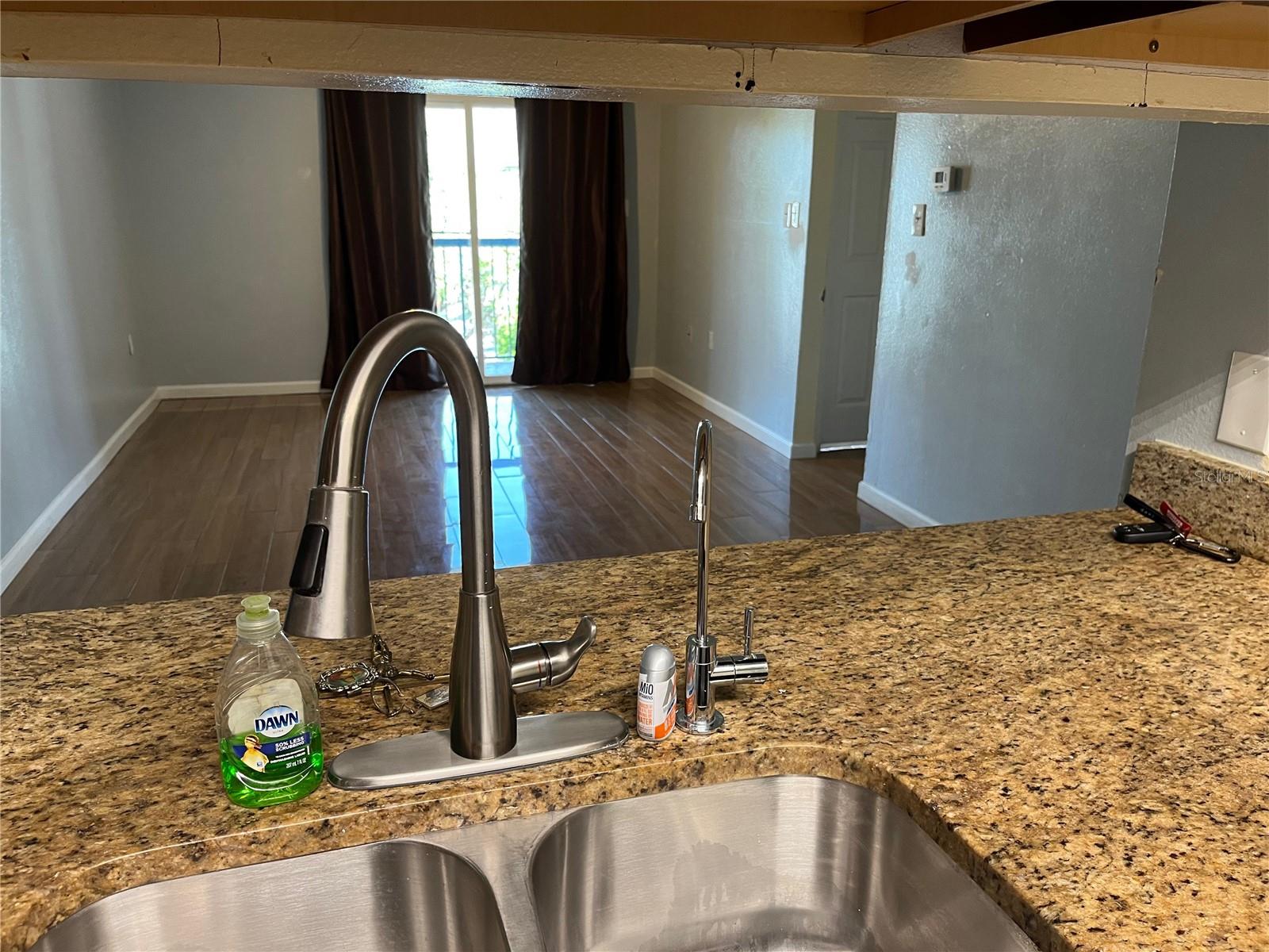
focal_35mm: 26
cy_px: 476
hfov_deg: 67.3
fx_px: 953
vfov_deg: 53.1
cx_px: 634
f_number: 1.6
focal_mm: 5.1
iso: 160
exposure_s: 1/60
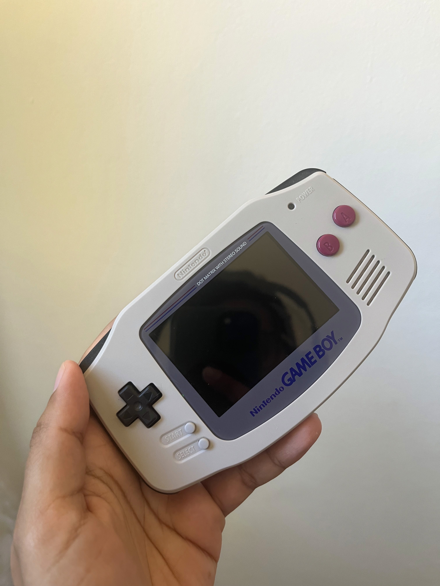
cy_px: 293
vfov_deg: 67.3
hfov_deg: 53.1
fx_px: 441
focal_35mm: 26
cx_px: 220
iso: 125
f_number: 1.6
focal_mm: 5.1
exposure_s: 1/86
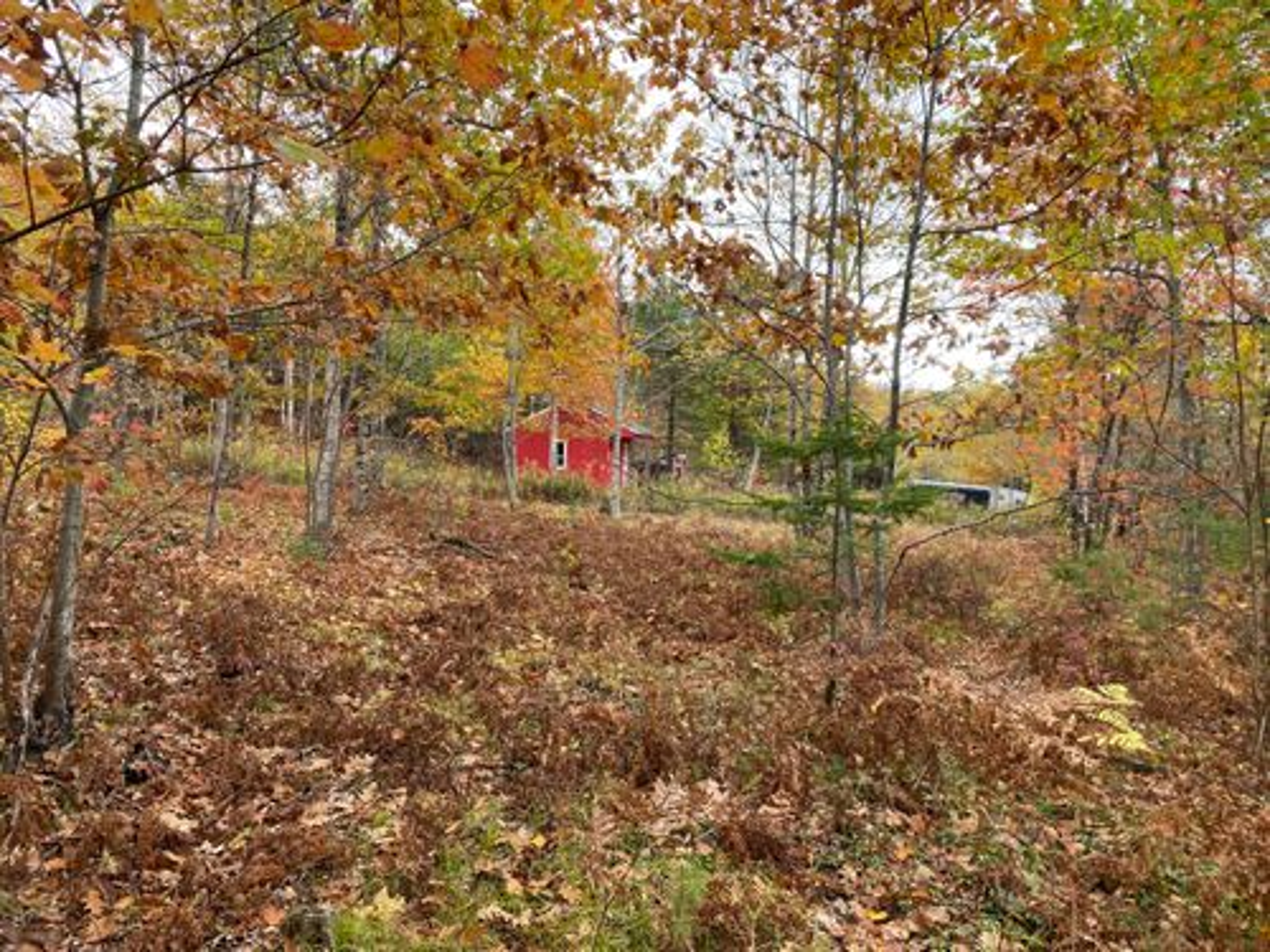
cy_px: 476
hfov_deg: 67.3
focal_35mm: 26
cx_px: 635
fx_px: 954
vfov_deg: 53.1
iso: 32
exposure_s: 1/136
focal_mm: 4.25
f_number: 1.8
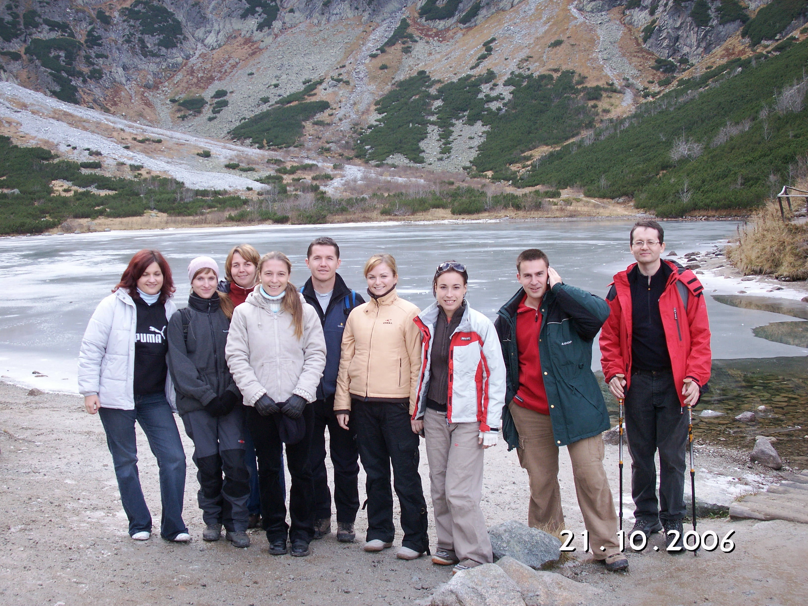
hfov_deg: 50.1
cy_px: 303
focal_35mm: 37
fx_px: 864
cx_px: 404
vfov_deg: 38.7
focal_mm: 7.7
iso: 50
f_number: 3.5
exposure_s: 1/100
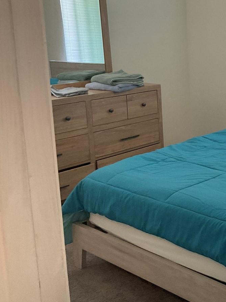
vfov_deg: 36.5
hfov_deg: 25.5
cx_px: 262
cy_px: 105
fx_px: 453
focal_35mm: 52
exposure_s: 1/60
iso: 125
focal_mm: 3
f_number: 1.8
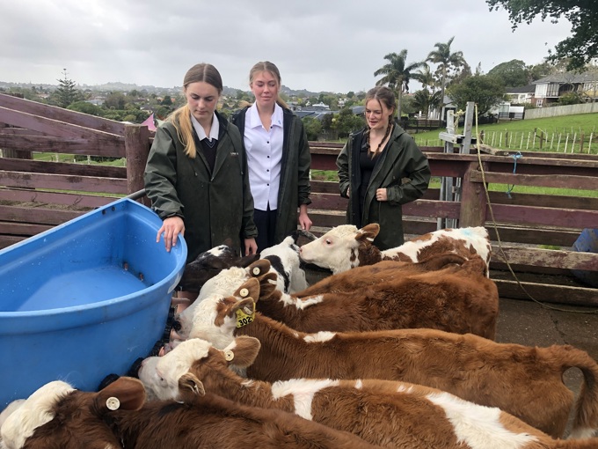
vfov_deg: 49.7
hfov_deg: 63.4
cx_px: 299
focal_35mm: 28
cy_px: 224
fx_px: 484
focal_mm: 3.99
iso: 20
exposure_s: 1/461
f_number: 1.8
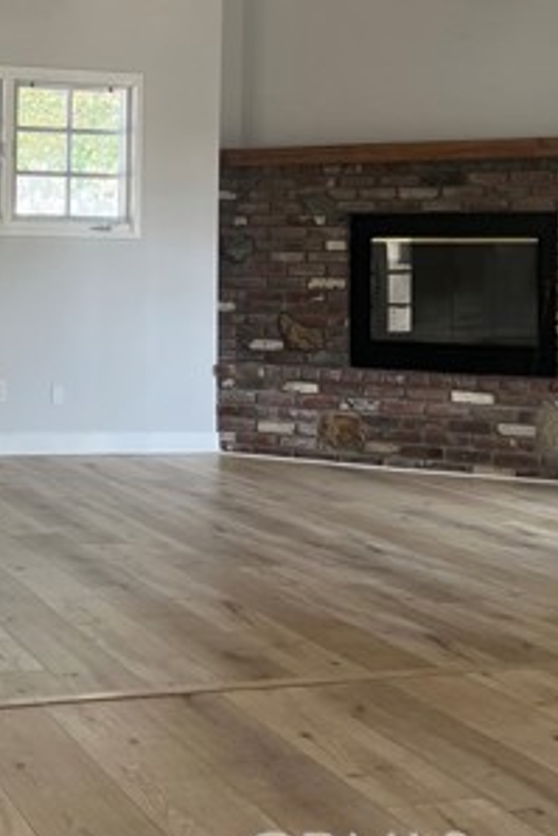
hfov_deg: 22.4
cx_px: -11
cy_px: 224
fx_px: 1347
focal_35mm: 58
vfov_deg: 33.9
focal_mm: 5.7
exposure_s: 1/121
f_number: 1.5
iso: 100
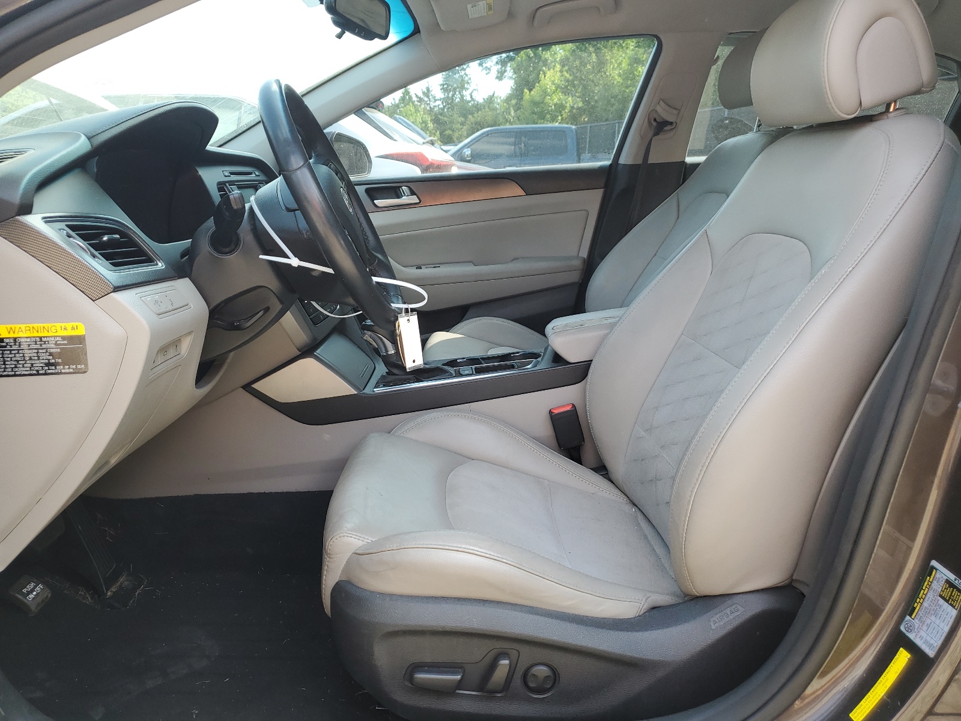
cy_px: 360
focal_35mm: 26
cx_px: 480
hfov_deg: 67.3
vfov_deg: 53.1
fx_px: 722
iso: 50
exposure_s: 1/270
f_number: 1.5
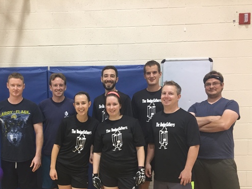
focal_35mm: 42
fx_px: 306
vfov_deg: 33.9
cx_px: 86
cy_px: 135
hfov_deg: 44.2
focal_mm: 4.15
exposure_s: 1/30
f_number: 2.2
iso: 125
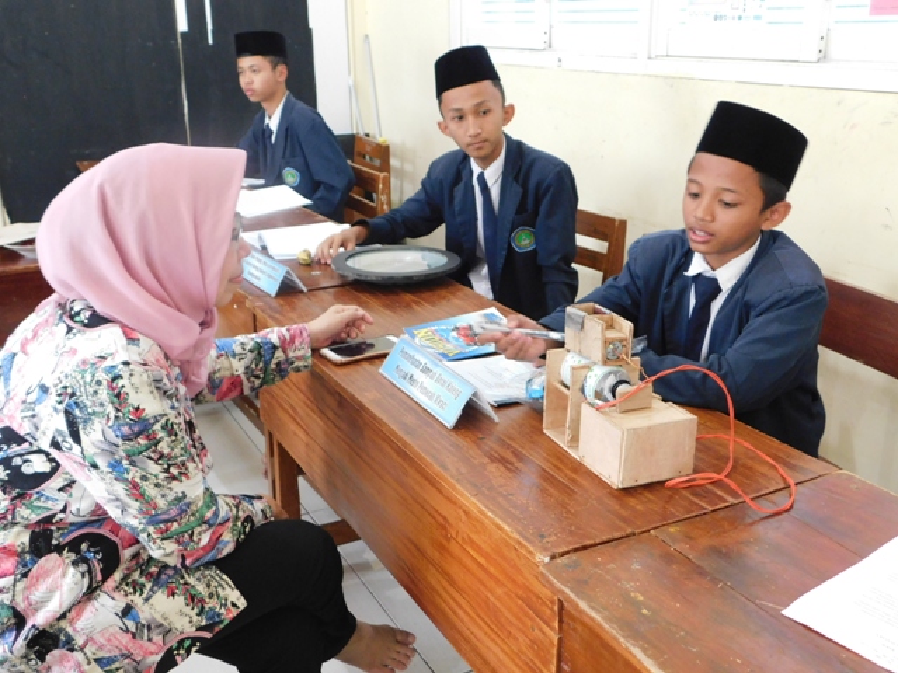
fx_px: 934
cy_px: 336
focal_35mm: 36
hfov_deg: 51.4
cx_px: 449
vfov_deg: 39.7
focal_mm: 6.3
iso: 450
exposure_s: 1/8
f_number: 3.5
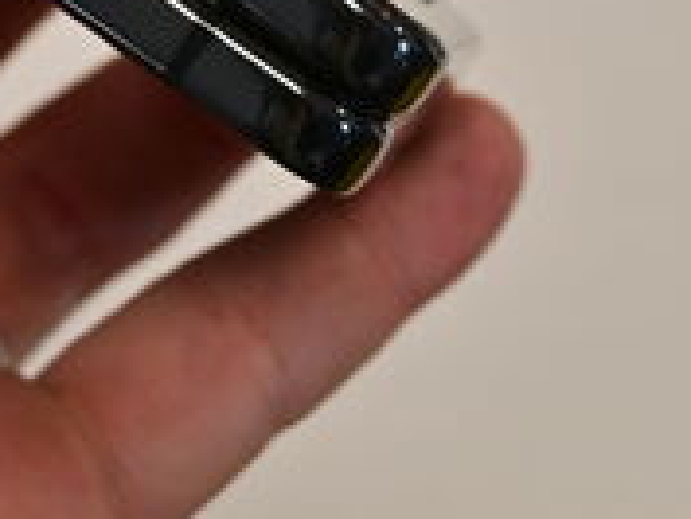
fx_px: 2890
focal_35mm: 145
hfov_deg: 13.5
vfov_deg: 10.2
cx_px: 94
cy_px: -41
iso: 125
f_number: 4.8
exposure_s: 1/50
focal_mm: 29
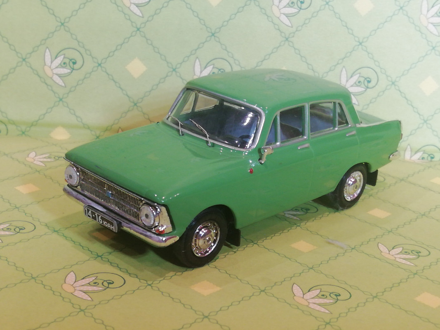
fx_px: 750
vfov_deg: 24.8
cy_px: 165
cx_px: 220
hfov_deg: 32.7
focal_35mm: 59
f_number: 2.2
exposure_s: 1/33.3
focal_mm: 3.46
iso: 250
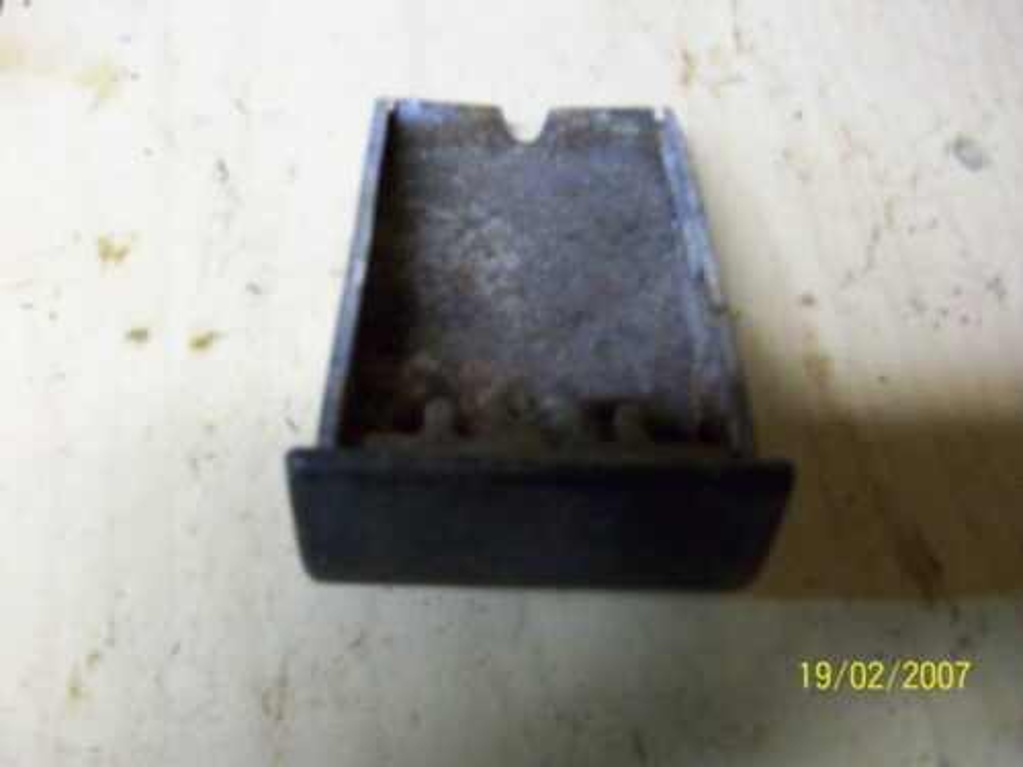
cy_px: 384
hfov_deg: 54.0
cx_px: 512
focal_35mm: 34
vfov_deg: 41.8
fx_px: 1005
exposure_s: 1/8
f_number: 2.8
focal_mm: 5.7
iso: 272
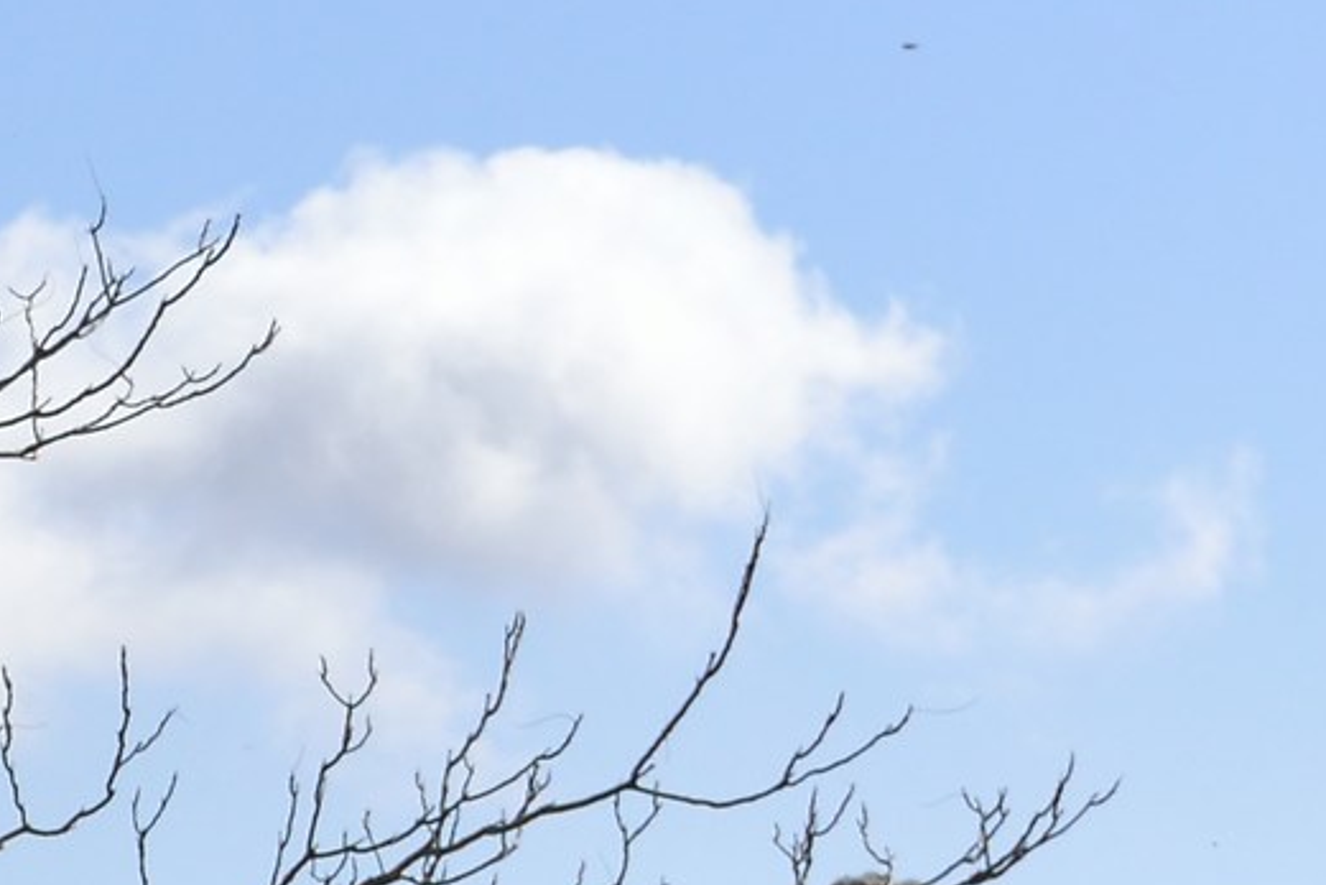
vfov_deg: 5.7
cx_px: -864
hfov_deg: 8.3
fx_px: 8927
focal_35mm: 242
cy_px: 709
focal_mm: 35
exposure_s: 1/320
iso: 100
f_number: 9
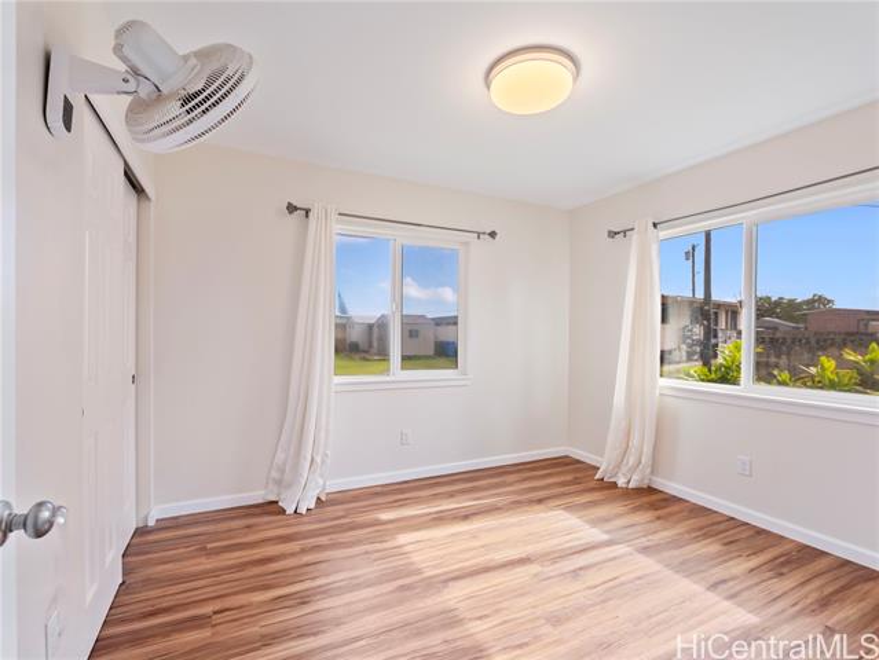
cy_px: 330
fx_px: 356
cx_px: 440
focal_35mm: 14
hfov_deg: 102.0
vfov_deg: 85.7
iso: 200
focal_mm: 7
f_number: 4
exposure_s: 1/1000
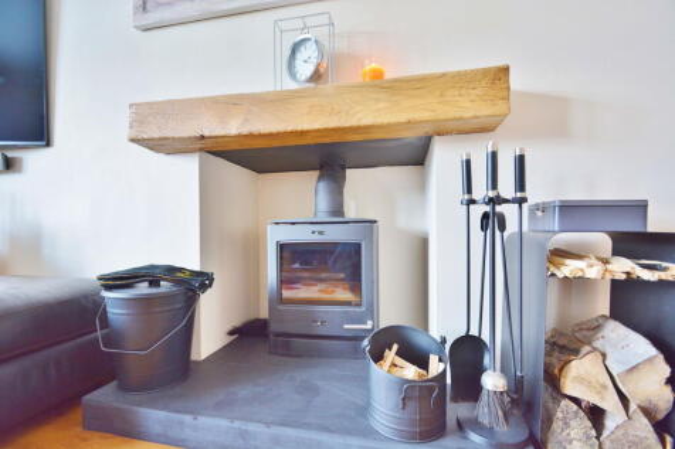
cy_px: 224
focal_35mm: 15
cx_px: 338
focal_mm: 10
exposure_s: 1/40
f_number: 3.5
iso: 800
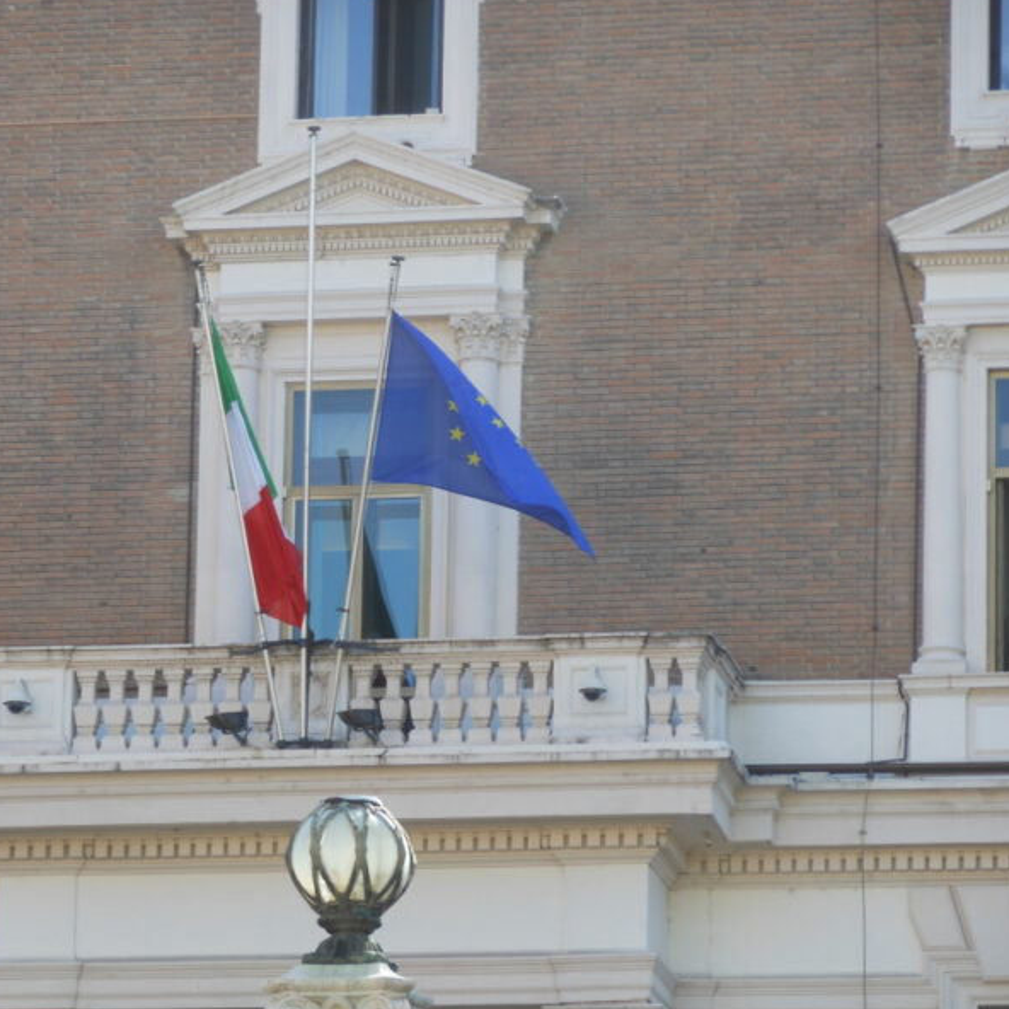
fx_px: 7519
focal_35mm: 228
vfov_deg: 7.7
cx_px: 363
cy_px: 503
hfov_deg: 7.7
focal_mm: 34
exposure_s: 1/125
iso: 80
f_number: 5.6
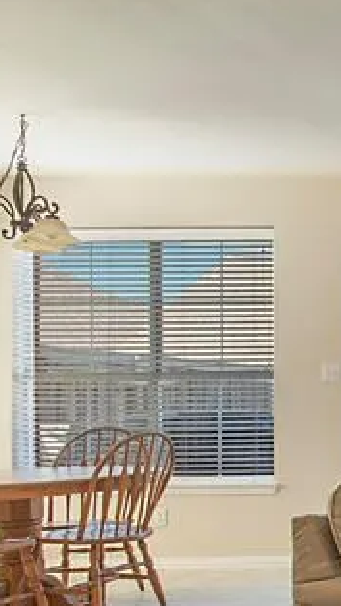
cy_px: 385
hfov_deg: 14.3
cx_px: 844
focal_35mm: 51
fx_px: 820
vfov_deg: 40.3
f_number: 11
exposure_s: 1/40
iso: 100
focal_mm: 10
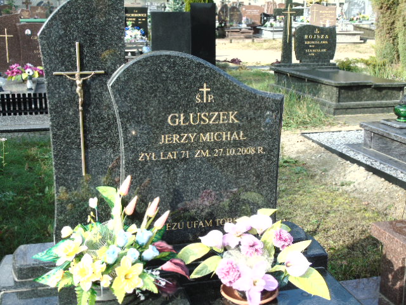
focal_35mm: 46
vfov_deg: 31.5
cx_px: 203
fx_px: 540
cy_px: 152
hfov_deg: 41.2
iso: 80
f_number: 4.1
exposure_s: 1/200
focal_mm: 8.2
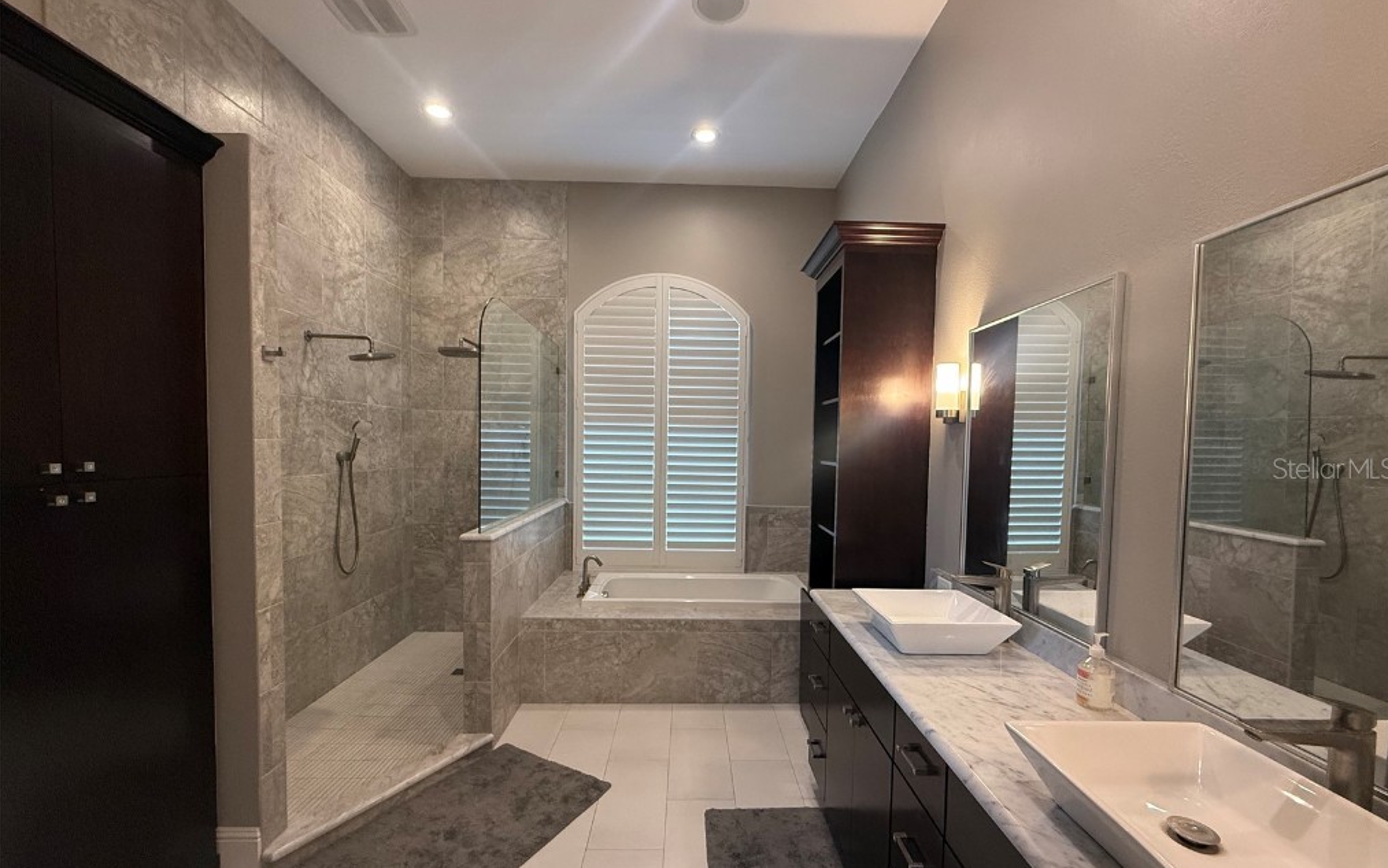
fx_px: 567
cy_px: 468
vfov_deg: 74.7
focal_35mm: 15
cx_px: 700
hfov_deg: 101.5
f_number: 2.2
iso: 320
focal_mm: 2.22
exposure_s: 1/120
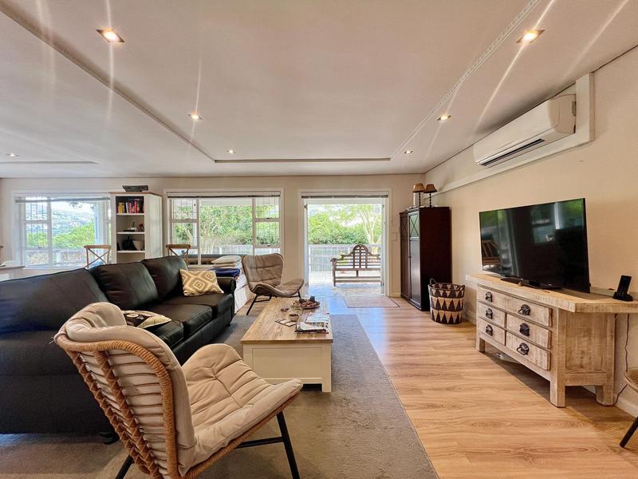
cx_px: 319
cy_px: 240
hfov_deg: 106.2
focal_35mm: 13
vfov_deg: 89.9
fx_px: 240
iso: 100
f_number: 1.8
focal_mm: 1.57
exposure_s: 1/100
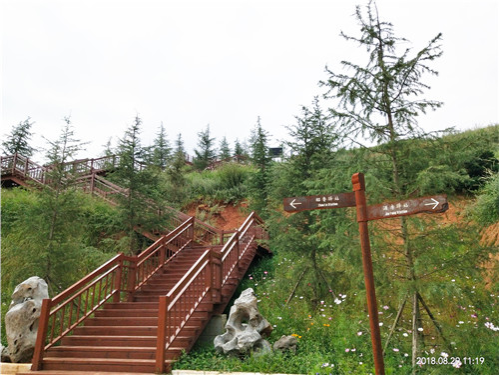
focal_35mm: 30
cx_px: 250
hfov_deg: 60.0
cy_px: 188
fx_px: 432
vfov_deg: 46.8
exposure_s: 1/4171
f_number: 1.8
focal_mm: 3.95
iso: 62
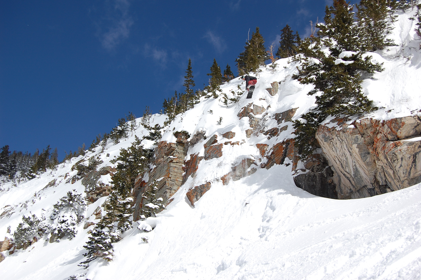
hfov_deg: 42.4
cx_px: 210
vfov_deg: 28.9
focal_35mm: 46
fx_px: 543
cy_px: 140
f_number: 6.3
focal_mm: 31
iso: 200
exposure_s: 1/1600
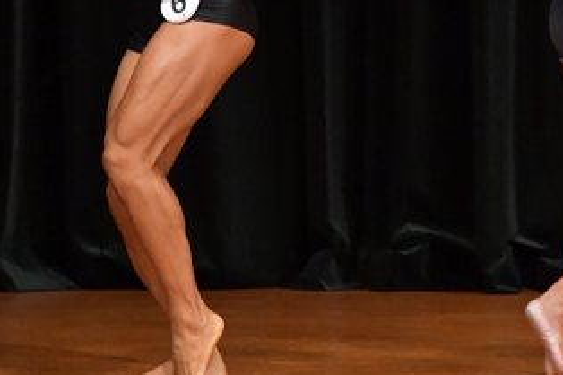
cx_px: 578
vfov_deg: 2.1
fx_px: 10425
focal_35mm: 667
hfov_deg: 3.1
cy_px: 72
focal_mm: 180
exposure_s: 1/400
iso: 6400
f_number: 5.6
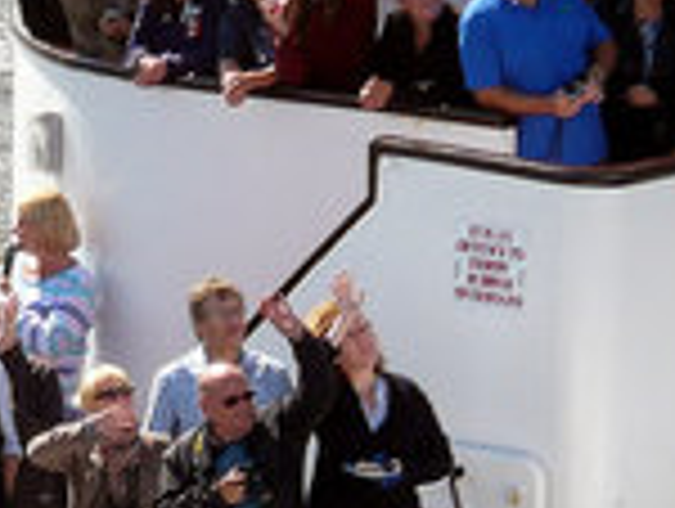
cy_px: 652
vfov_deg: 0.9
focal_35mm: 1615
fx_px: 31542
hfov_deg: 1.2
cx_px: 166
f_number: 5.6
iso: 100
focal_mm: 62.4
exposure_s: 1/250
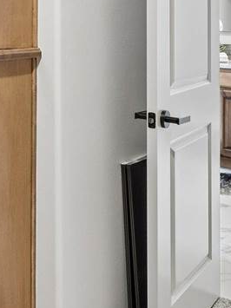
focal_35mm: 52
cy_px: 9
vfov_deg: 34.0
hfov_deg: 24.1
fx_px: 463
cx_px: -80
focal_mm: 10
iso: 200
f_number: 7.1
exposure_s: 1/15
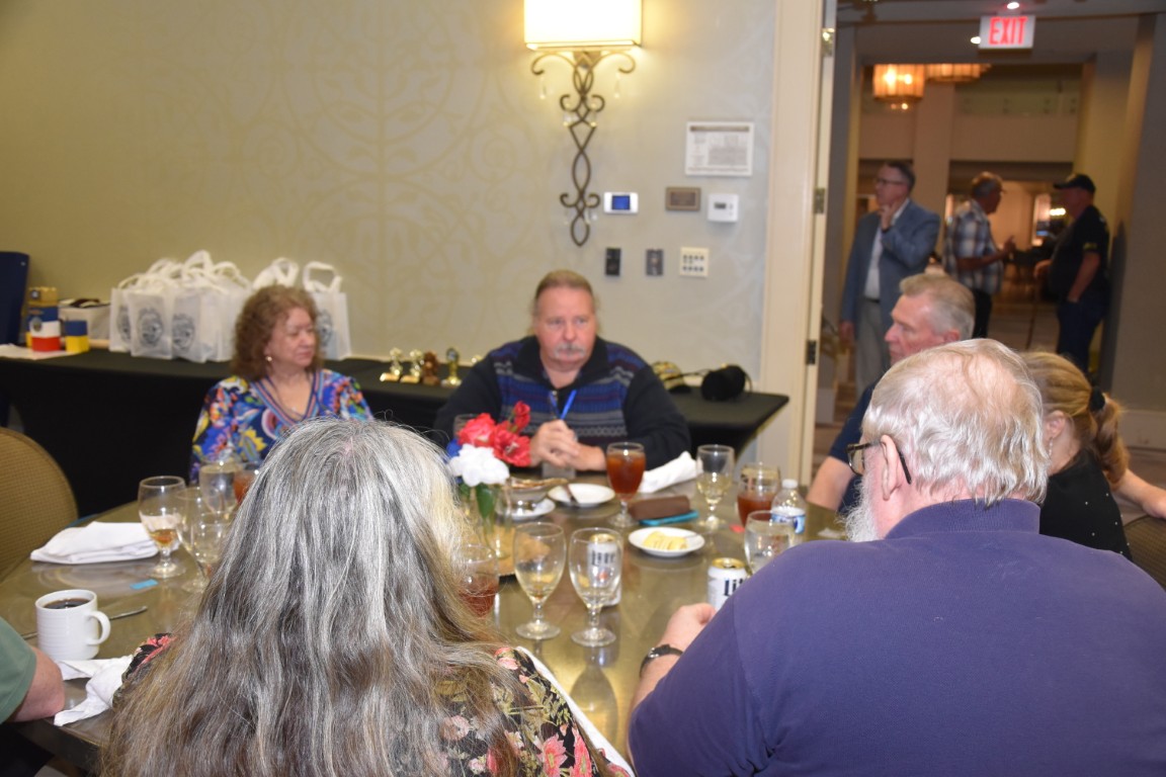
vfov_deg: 40.0
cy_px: 388
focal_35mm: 33
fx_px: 1069
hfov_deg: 57.2
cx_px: 583
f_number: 3.8
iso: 1250
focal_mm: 22
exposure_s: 1/60
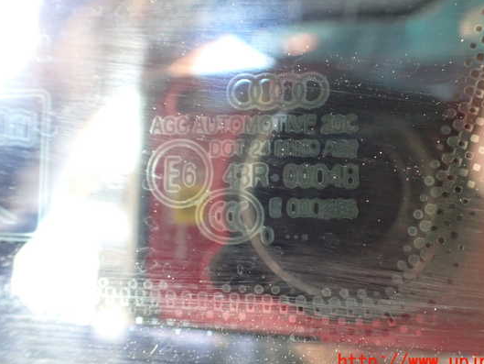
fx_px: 475
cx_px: 270
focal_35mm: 34
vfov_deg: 41.8
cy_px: 168
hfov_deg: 53.8
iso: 800
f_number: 2.3
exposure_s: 1/40
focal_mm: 5.4
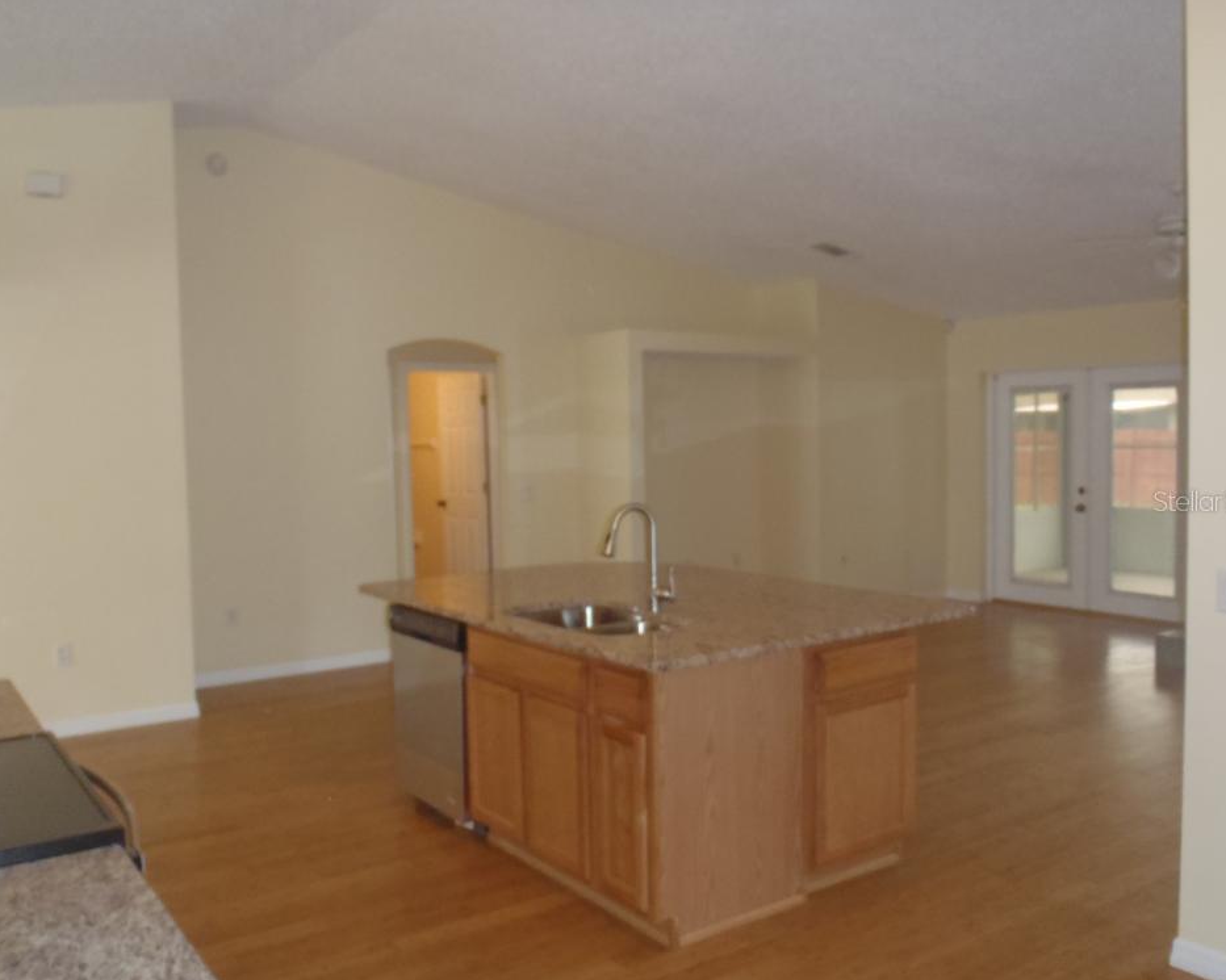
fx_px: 1088
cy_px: 501
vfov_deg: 48.5
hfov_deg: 58.8
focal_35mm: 30
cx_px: 604
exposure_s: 1/30
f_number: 3.9
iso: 320
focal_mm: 5
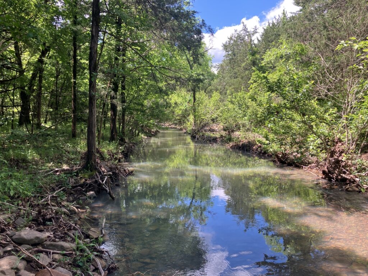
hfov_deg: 63.4
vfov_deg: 49.7
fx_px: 298
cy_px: 138
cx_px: 184
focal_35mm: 28
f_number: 1.8
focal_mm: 3.99
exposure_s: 1/268
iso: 25
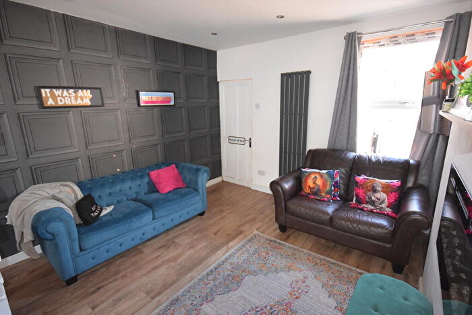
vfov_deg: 67.4
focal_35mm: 18
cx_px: 236
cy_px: 158
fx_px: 236
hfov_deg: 90.0
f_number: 4.5
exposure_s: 1/60
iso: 3200
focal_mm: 12
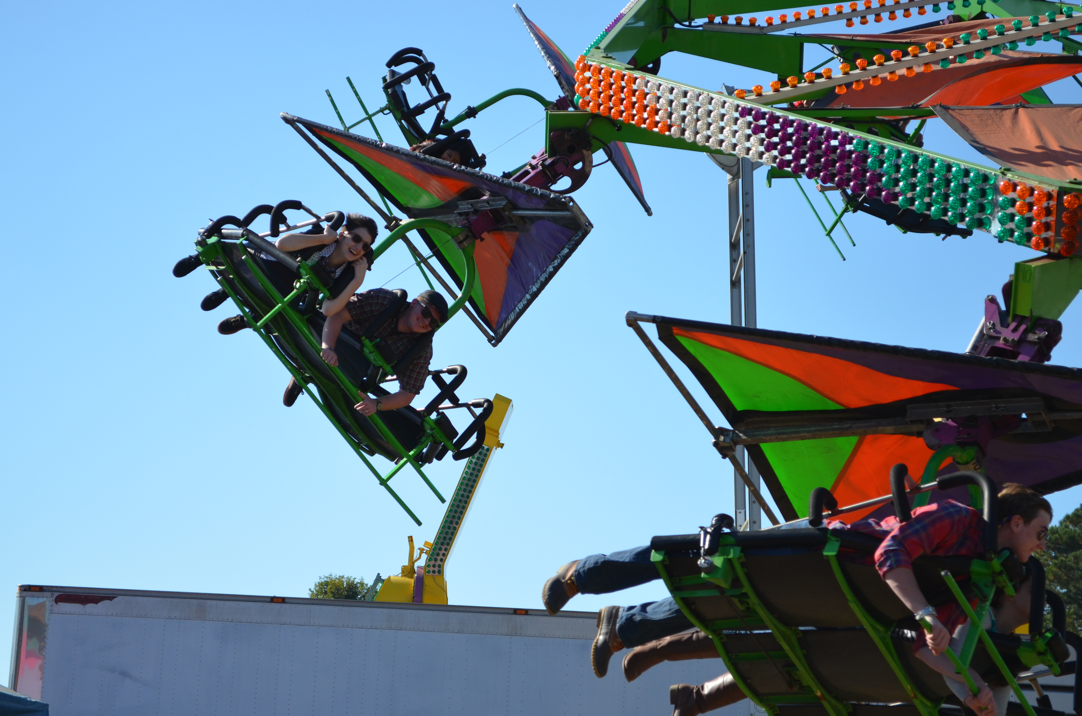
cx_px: 541
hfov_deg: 24.7
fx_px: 2474
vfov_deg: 16.5
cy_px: 358
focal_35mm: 82
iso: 400
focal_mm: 55
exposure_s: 1/1600
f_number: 5.6
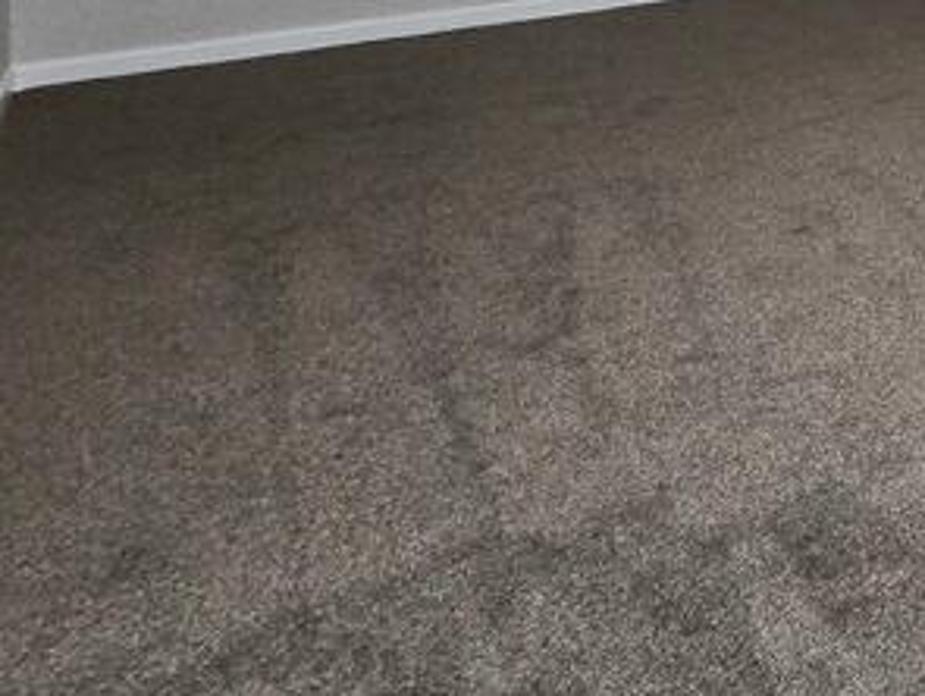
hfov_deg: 27.1
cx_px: 1442
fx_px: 1177
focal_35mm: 44
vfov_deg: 25.9
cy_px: -304
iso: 250
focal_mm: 2.2
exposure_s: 1/50.3
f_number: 2.2
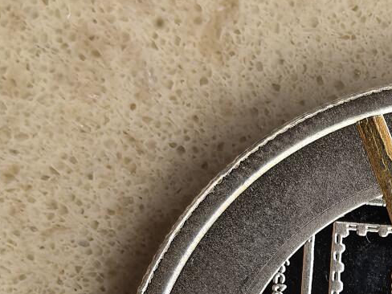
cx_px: 518
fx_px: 1755
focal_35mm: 155
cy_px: 419
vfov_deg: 9.4
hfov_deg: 12.3
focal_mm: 5.75
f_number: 2
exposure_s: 1/459
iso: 100
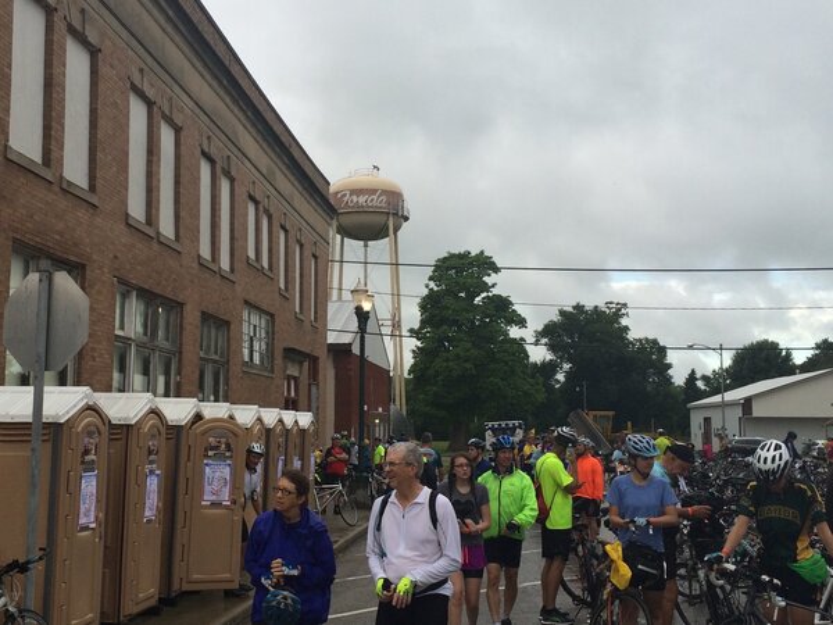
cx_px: 416
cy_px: 312
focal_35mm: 29
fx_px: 698
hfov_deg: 61.7
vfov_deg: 48.2
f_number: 2.2
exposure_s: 1/631
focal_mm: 4.15
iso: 32
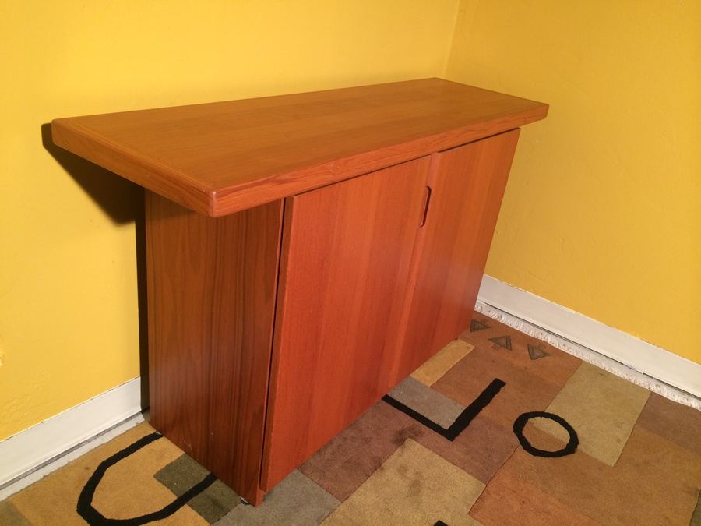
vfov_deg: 46.8
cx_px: 350
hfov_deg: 60.0
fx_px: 608
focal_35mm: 30
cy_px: 263
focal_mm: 4.12
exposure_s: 1/30
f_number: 2.2
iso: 100
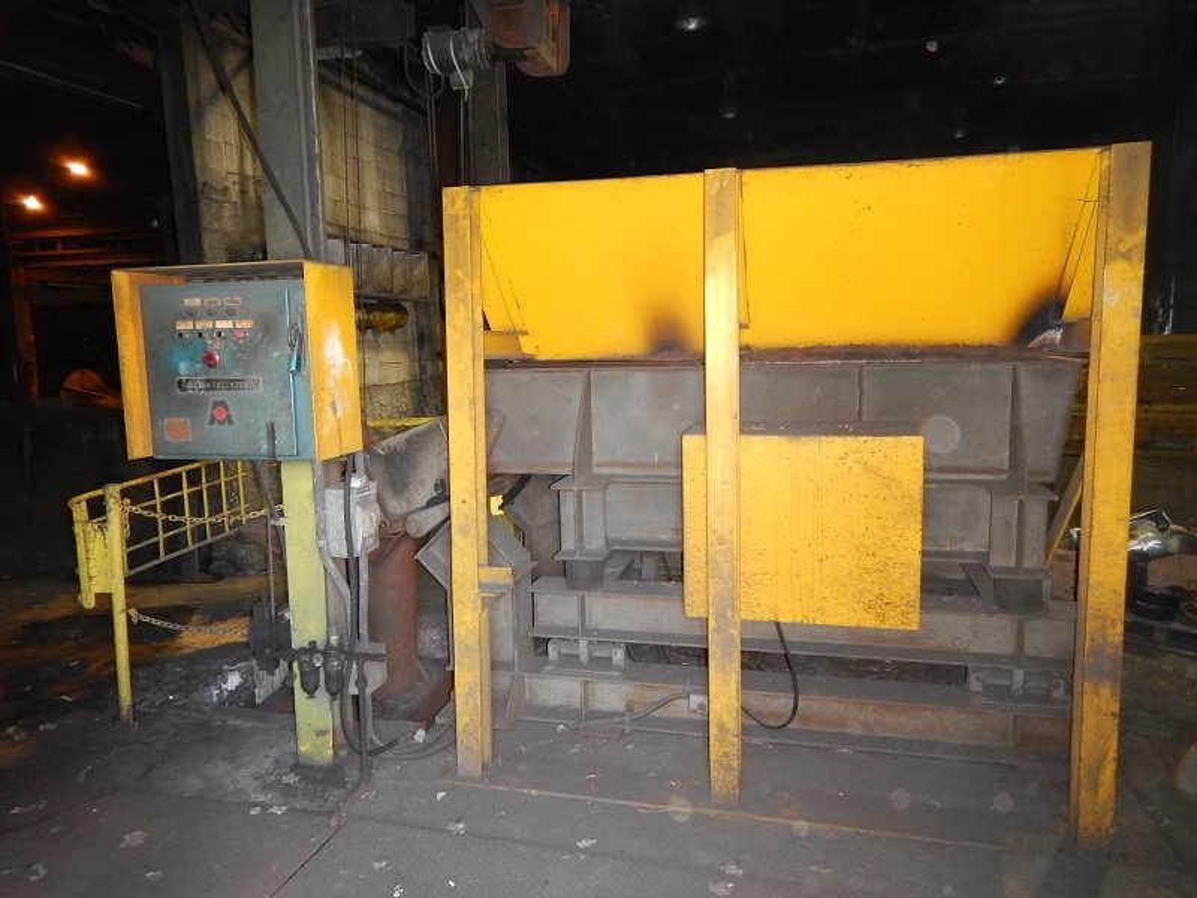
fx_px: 830
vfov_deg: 56.8
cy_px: 449
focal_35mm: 24
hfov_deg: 71.6
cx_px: 598
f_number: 2.8
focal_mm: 4.3
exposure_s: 1/30
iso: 640
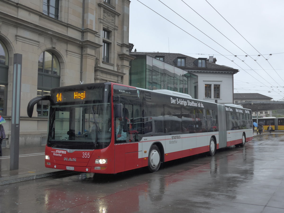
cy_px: 106
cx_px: 142
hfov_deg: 51.4
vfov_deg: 39.7
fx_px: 295
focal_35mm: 36
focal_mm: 7.5
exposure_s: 1/320
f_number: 2.4
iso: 160
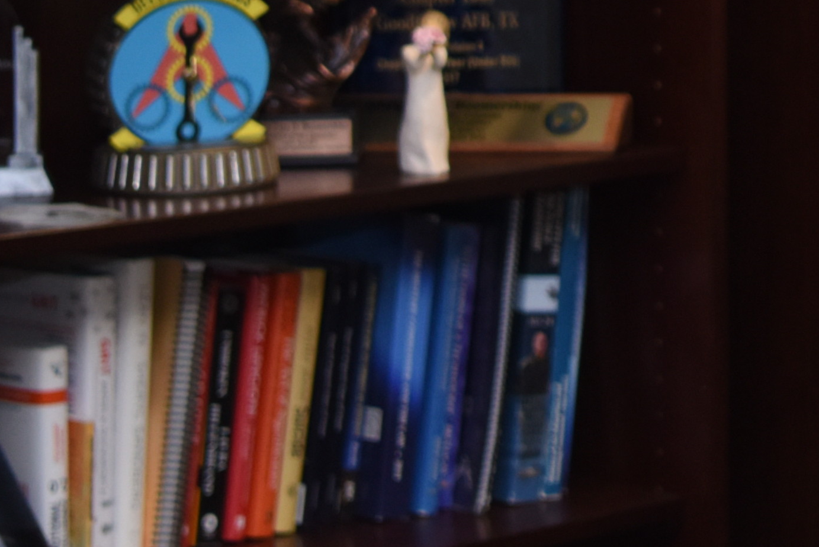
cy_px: -426
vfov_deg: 7.4
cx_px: 1264
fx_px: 4119
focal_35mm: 181
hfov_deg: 10.9
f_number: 2.8
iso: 800
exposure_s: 1/250
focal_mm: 34
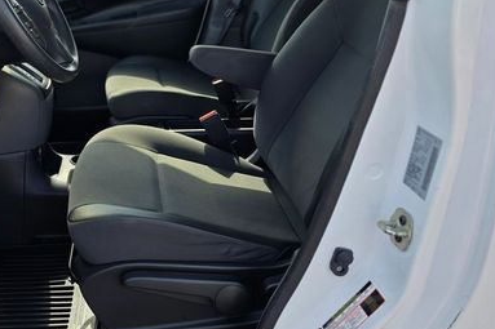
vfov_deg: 32.9
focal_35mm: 40
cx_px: 116
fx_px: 550
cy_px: 90
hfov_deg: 46.5
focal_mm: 6.3
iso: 32
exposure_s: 1/359
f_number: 1.7
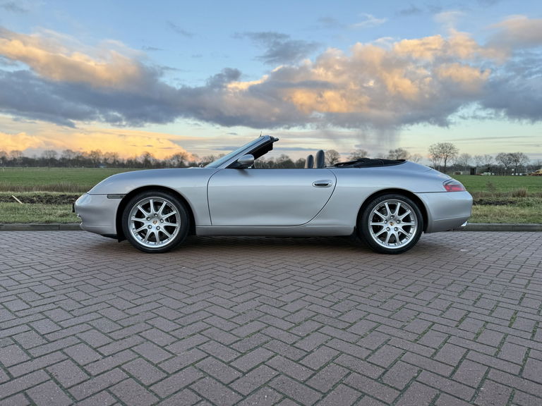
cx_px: 271
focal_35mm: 24
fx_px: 376
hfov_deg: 71.6
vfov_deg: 56.8
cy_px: 203
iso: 80
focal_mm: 6.76
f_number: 1.78
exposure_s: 1/339
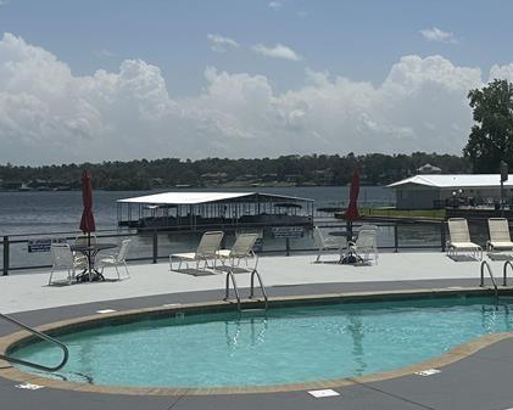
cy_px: 148
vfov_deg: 26.6
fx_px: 866
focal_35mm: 57
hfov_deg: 32.9
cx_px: 305
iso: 80
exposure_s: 1/12048
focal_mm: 6.86
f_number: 1.78
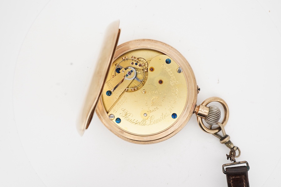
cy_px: 94
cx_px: 140
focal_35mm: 45
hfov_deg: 43.6
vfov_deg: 29.9
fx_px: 351
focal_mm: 30
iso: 250
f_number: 22
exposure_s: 1/125
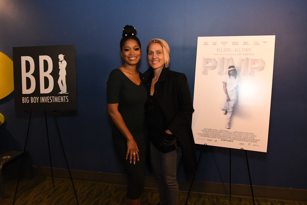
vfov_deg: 47.9
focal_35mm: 27
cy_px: 102
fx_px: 230
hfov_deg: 67.4
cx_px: 154
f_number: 3.5
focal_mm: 18
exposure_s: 1/160
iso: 8000
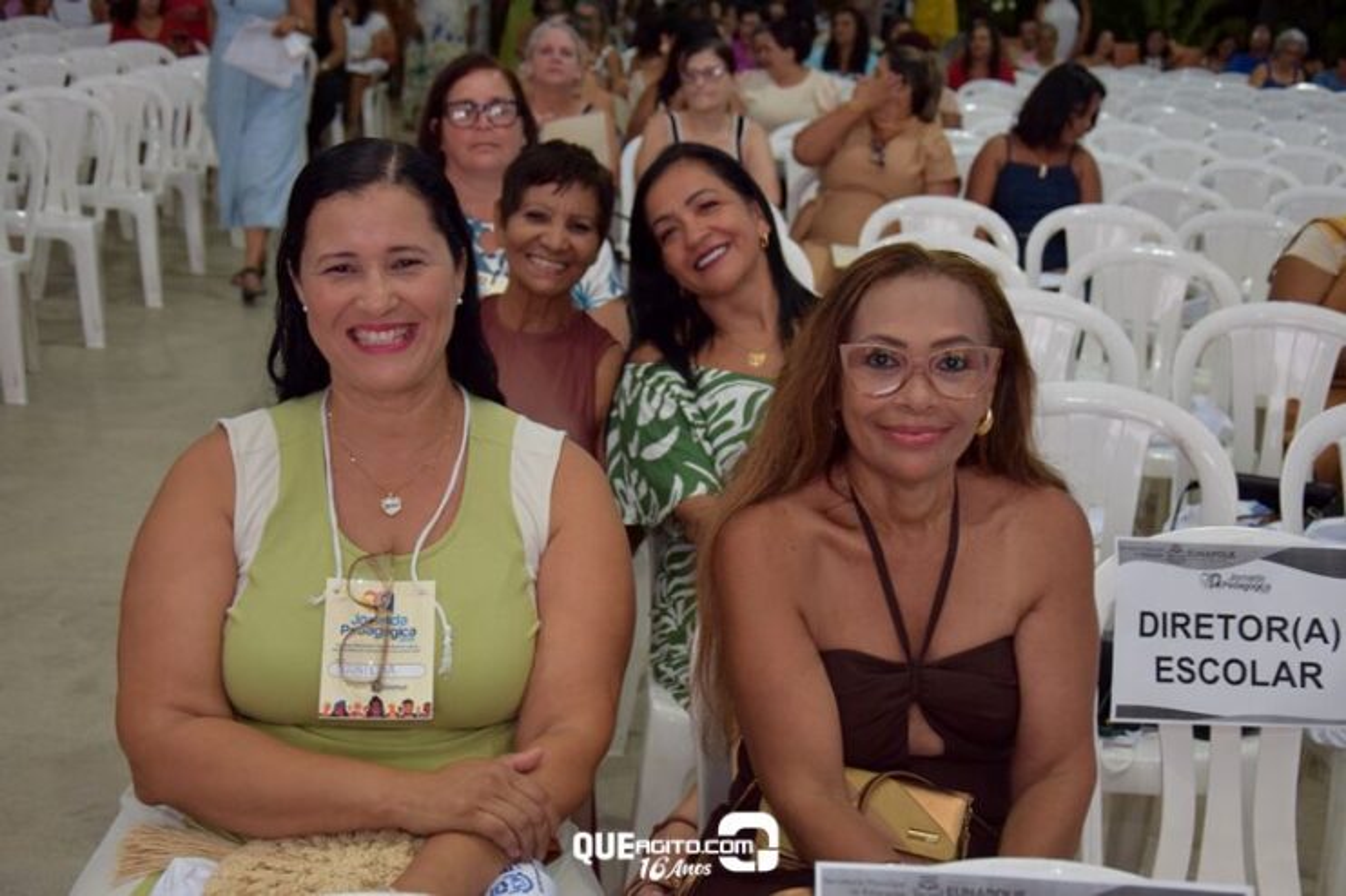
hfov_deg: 37.9
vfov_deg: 25.7
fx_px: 1962
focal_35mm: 52
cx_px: 673
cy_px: 448
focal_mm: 35
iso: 1100
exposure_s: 1/60
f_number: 4.5
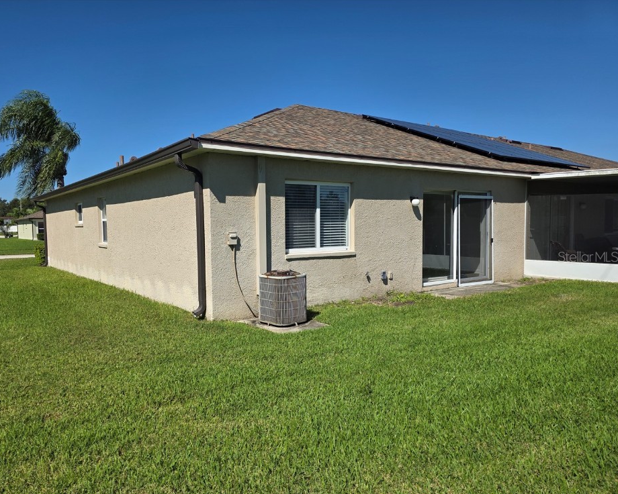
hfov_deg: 67.9
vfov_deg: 56.8
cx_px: 277
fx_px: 457
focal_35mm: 25
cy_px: 256
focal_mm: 6.3
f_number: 1.7
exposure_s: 1/7944
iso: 64
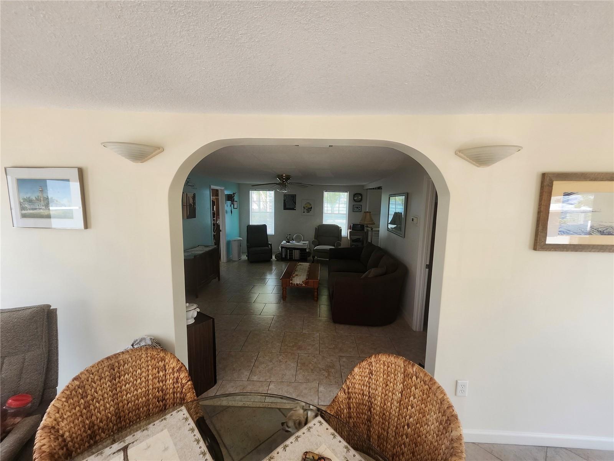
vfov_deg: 89.9
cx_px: 307
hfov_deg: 106.2
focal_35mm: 13
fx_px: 231
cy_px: 230
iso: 80
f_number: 2.2
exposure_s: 1/120
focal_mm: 1.74
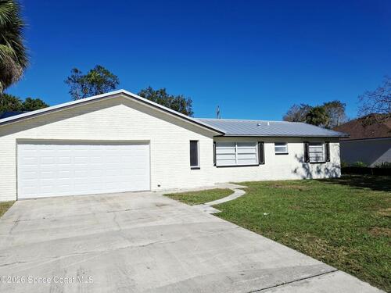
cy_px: 146
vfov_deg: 54.9
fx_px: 282
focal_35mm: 25
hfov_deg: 69.4
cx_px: 196
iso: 25
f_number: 1.8
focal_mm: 4.69
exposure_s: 1/2874
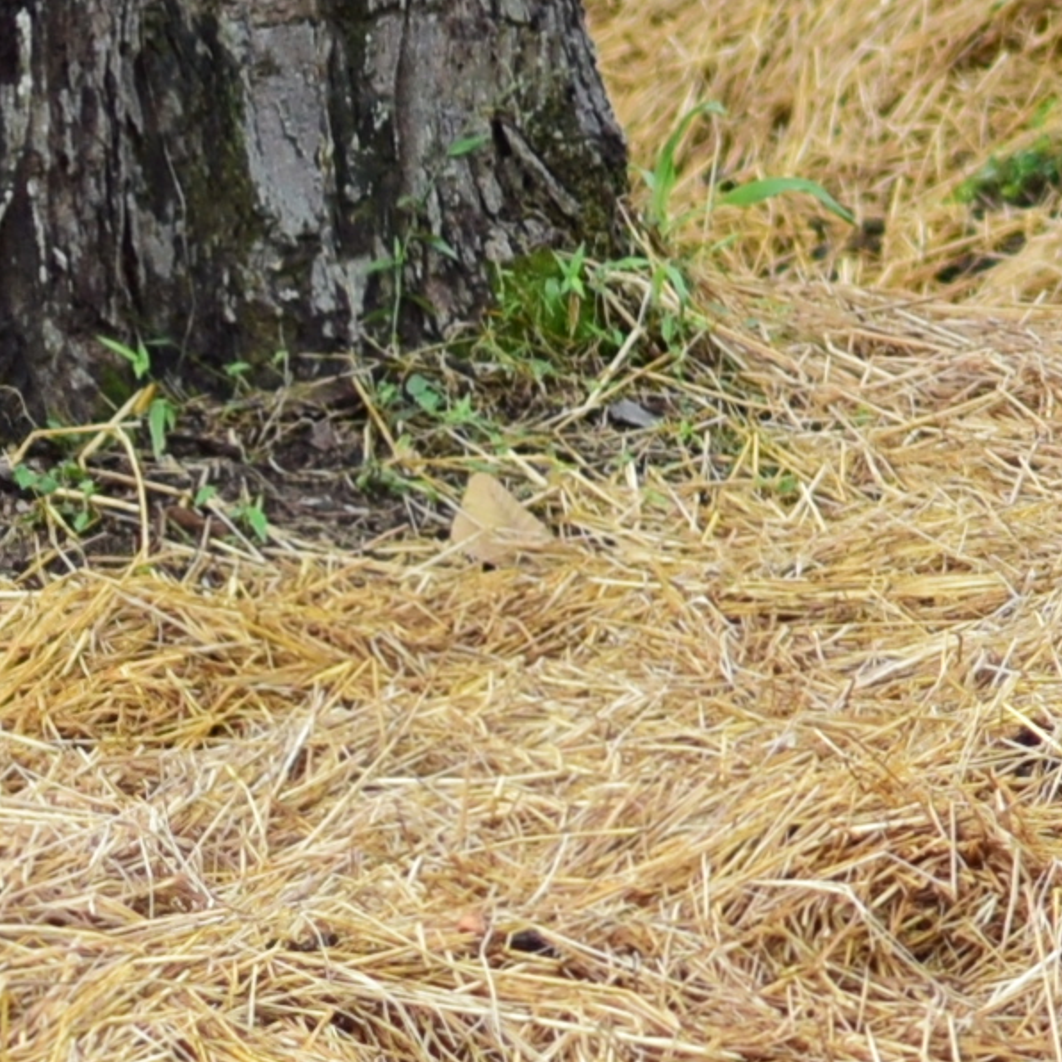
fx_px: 16695
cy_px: -613
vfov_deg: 3.6
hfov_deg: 3.6
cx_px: 2388
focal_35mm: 481
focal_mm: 50
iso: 320
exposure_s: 1/3200
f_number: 2.5
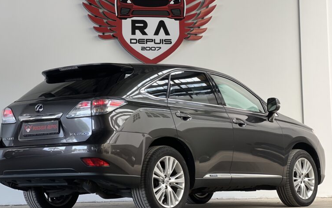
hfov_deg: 24.1
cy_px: 79
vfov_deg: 15.2
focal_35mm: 86
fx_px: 778
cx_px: 159
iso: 125
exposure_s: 1/121
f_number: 2.8
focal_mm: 9
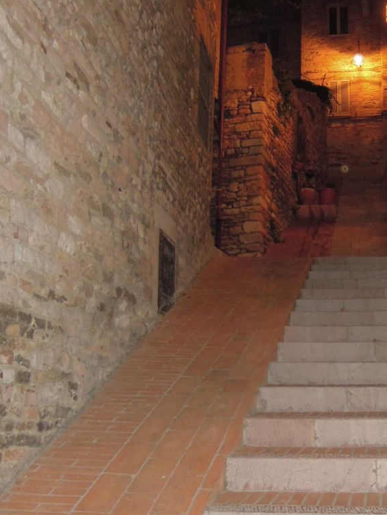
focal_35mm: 43
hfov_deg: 32.4
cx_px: 327
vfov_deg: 43.8
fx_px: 641
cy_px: 264
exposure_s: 1/30
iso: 400
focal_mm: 4.3
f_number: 1.8
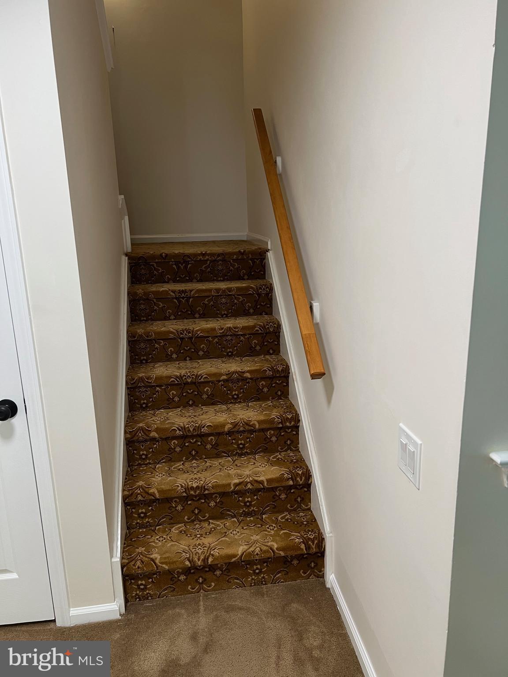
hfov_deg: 53.1
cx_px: 254
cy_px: 338
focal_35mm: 26
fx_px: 509
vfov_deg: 67.3
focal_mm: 5.7
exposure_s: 1/60
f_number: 1.5
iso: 100
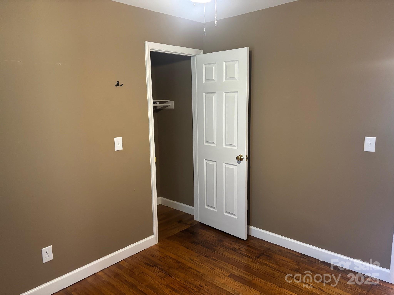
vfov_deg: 53.1
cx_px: 197
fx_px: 296
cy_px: 148
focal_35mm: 26
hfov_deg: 67.3
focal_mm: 5.96
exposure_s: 1/40
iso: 500
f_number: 1.6
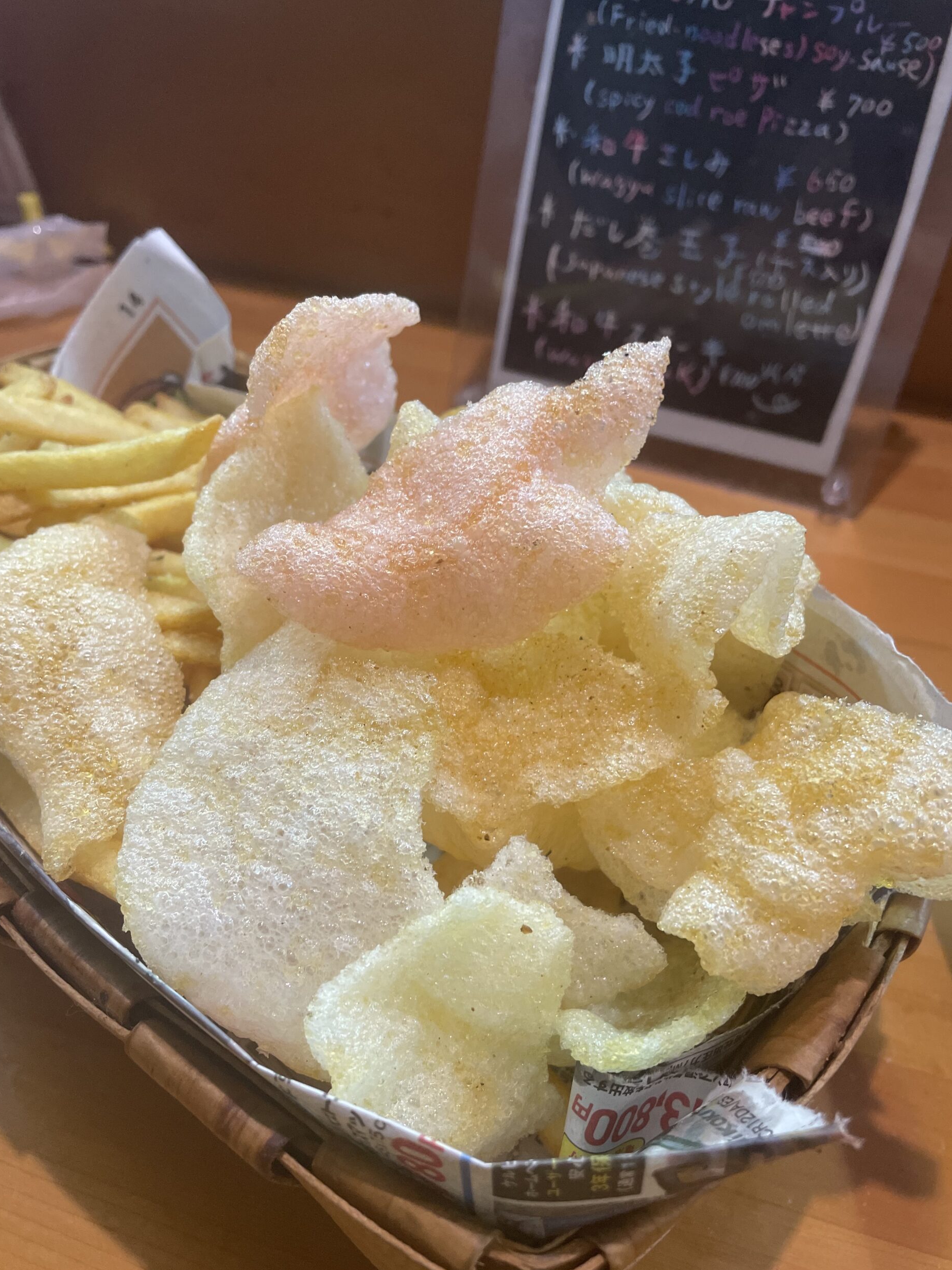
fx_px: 990
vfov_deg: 65.3
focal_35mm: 27
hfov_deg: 51.4
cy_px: 659
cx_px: 464
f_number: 1.6
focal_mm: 4.2
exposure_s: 1/60
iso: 160
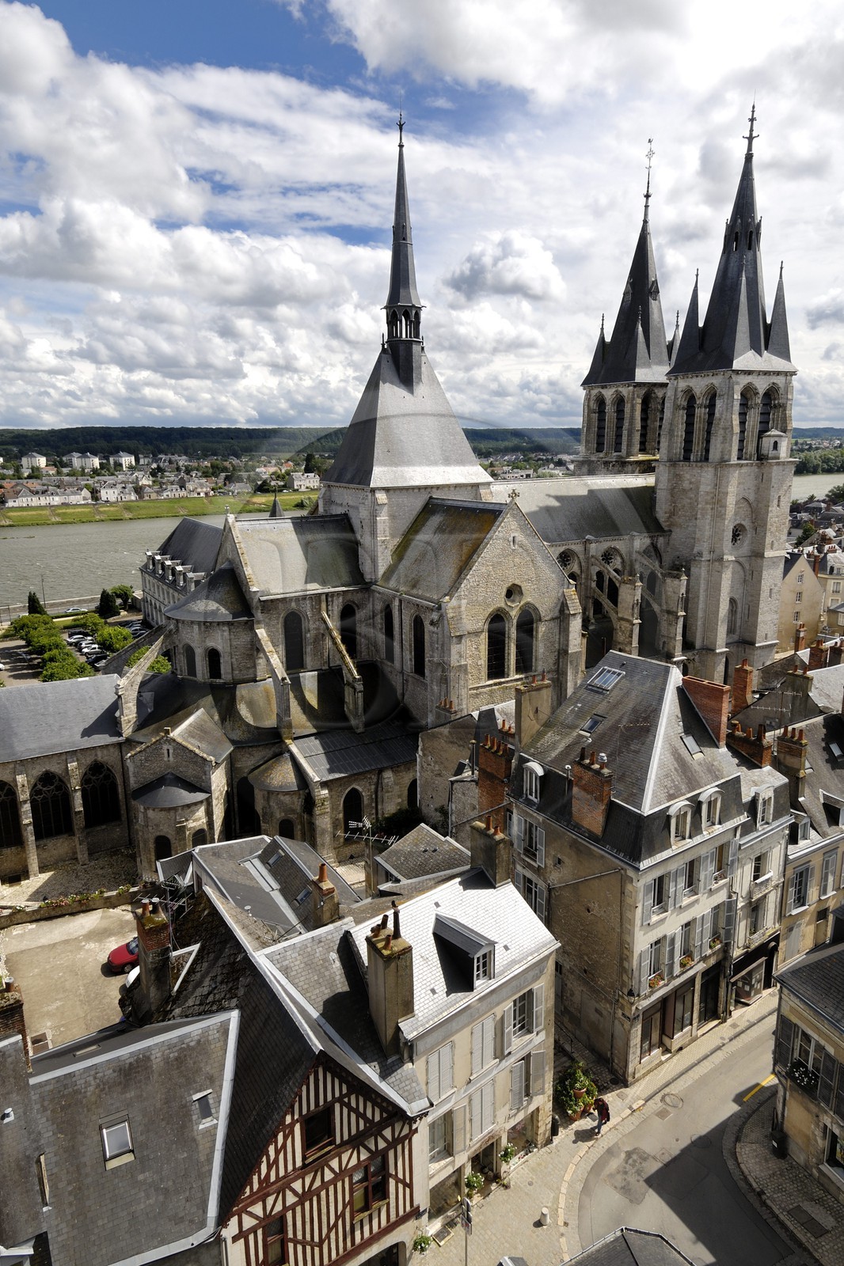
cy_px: 633
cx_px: 422
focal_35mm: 20
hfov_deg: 63.2
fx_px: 686
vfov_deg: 85.4
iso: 100
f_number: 11
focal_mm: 13
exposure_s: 1/160
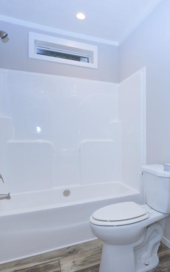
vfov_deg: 72.6
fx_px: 185
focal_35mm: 25
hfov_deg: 46.7
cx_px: 135
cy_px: 138
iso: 2000
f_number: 13
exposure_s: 1/160
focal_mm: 16
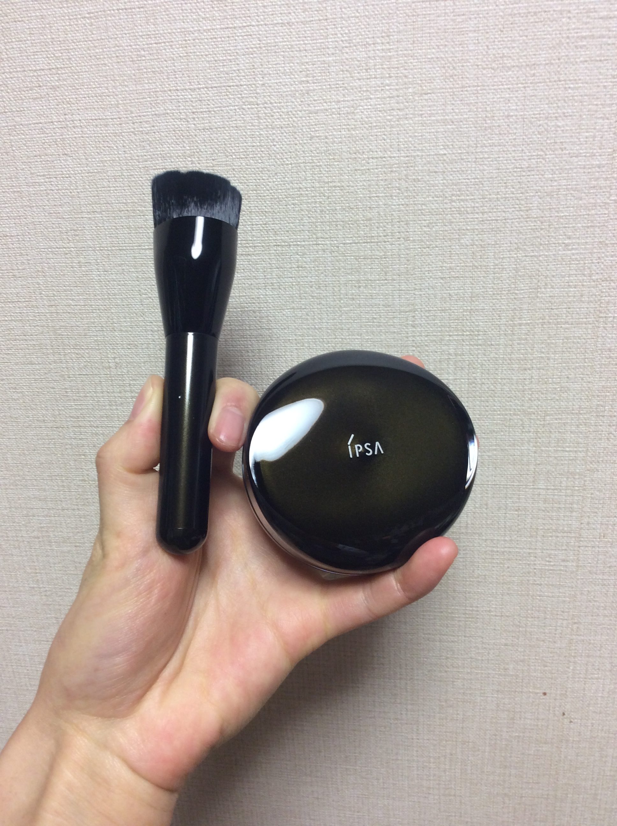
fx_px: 763
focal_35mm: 32
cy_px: 413
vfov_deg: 56.9
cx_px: 308
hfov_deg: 44.1
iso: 50
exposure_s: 1/24
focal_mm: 3.3
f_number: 2.4
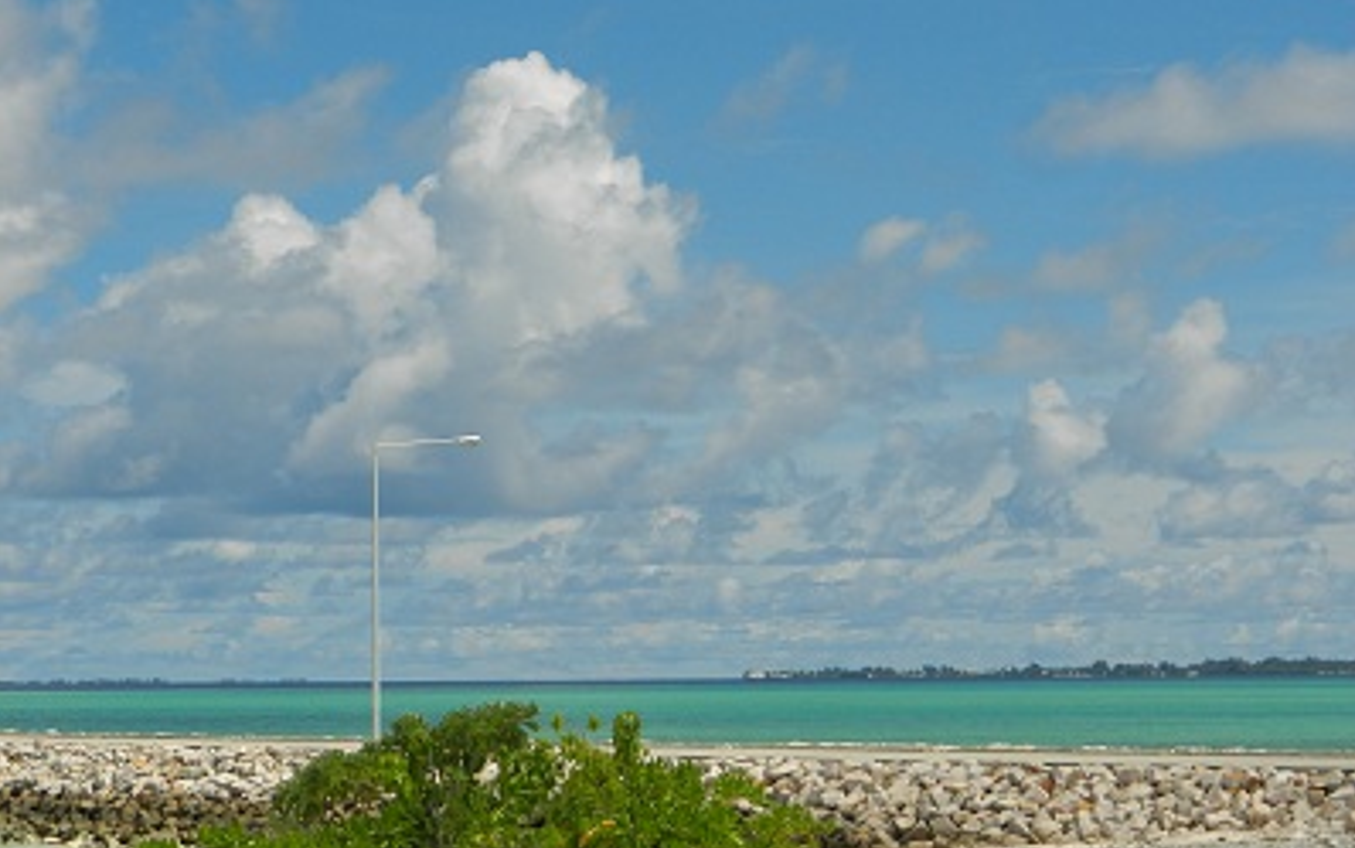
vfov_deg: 13.5
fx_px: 3583
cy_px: 398
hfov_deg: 21.4
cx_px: 678
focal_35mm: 97
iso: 160
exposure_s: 1/500
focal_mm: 16.3
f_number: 9.8
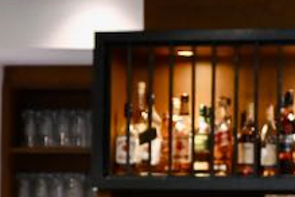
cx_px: 240
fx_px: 1729
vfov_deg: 6.4
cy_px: 328
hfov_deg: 9.7
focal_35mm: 211
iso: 2800
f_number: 2.8
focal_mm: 28
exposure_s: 1/125
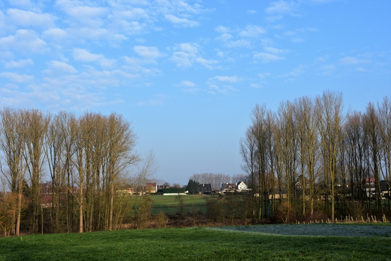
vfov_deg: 25.8
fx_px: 570
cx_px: 196
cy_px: 130
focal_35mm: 52
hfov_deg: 37.9
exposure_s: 1/125
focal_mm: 35
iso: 140
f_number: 11
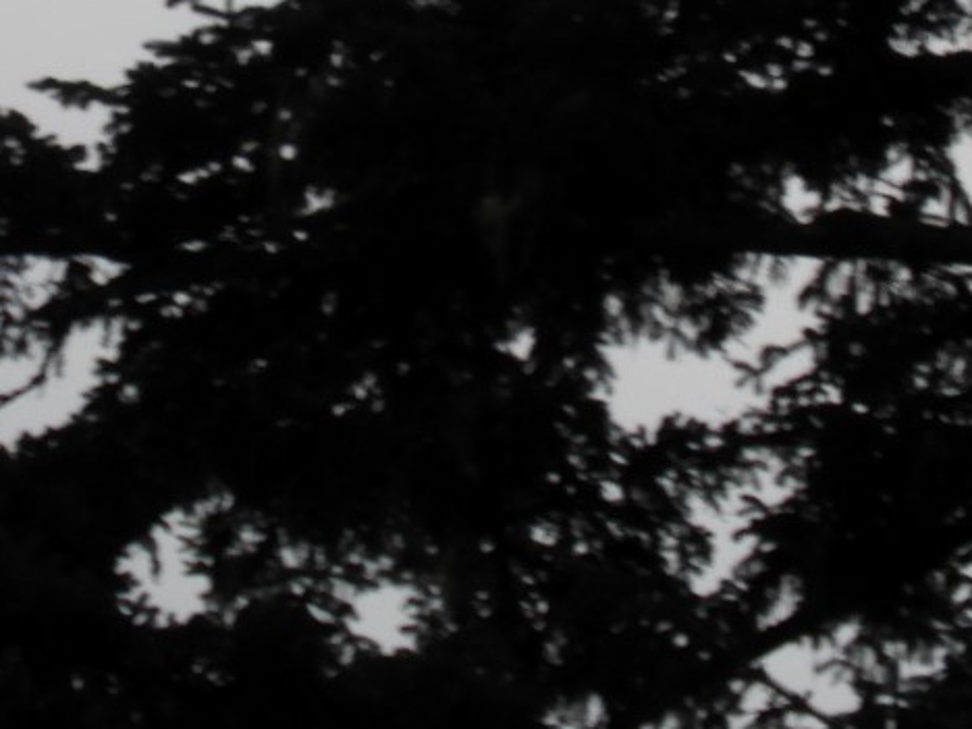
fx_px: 51807
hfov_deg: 1.1
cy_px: -278
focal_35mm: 1845
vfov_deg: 0.8
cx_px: 351
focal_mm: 107.5
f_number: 5.6
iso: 100
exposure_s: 1/800
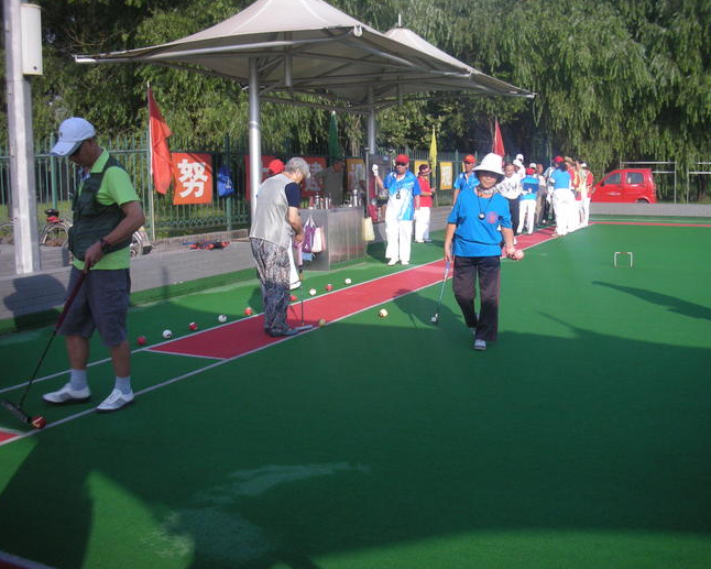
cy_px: 286
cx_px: 361
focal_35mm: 37
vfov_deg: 40.1
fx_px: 779
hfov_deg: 49.1
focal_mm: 5.8
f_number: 7.9
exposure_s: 1/125
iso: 76
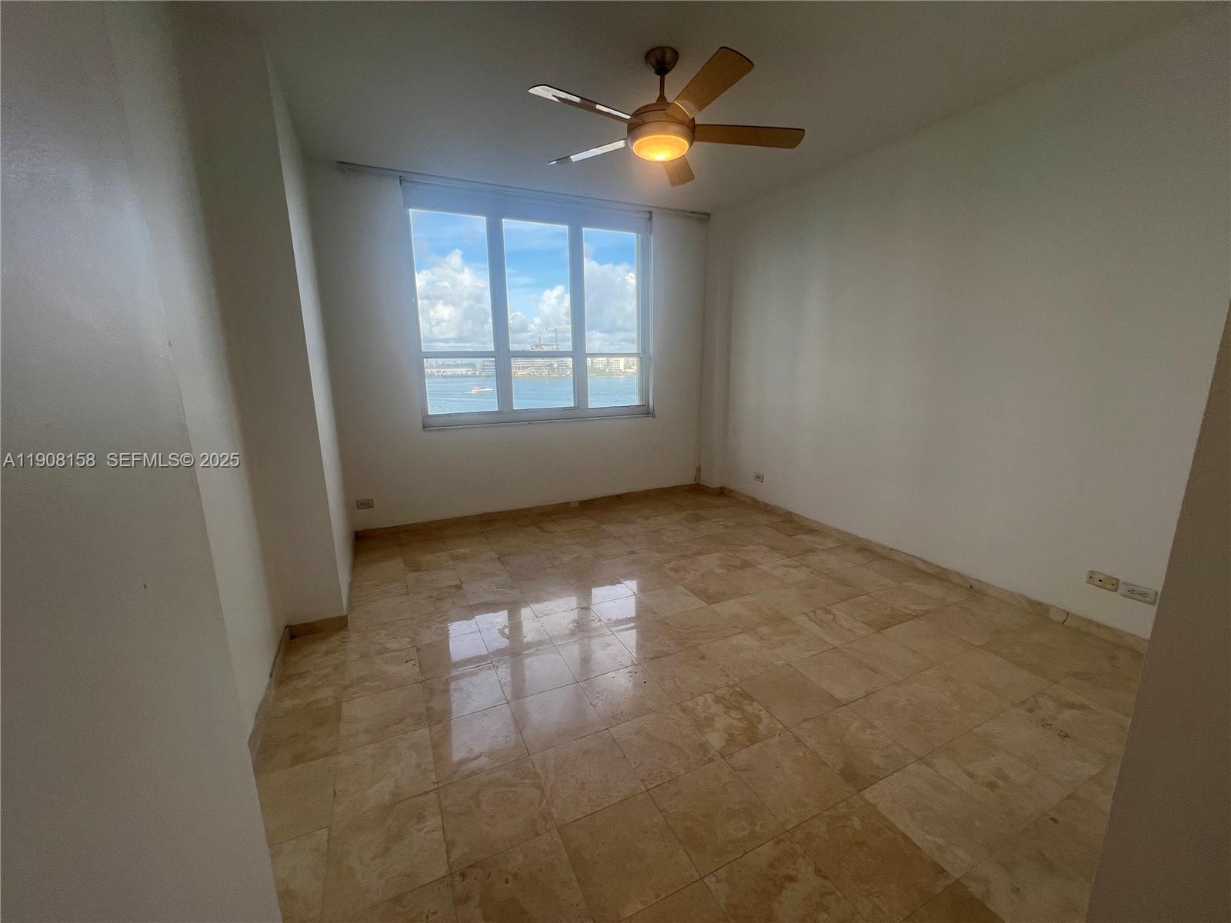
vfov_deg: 89.9
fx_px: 462
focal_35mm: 13
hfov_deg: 106.2
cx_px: 616
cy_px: 462
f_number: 1.8
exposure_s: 1/168
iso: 32
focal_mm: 1.57
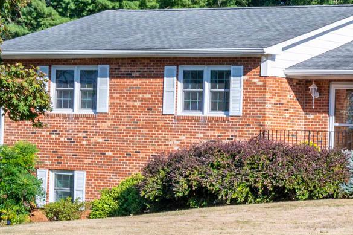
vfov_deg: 10.3
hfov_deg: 14.2
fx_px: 1303
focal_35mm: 133
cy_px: 147
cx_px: 565
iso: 320
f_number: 10
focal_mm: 38
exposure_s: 1/400
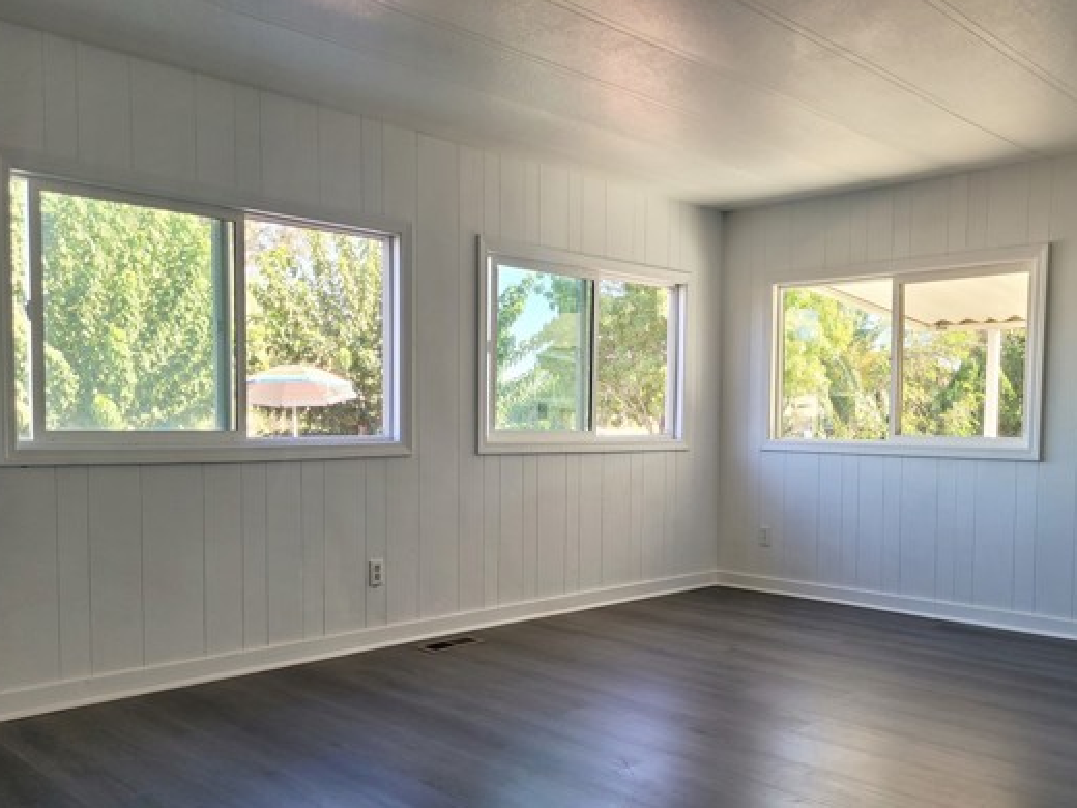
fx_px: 996
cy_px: 479
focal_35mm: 32
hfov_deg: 56.7
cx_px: 601
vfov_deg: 44.0
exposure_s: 1/120
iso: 64
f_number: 1.8
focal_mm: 5.4
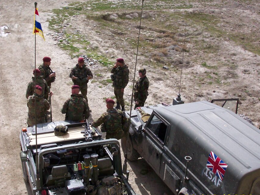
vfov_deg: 30.9
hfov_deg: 40.3
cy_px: 99
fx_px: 353
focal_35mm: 47
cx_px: 110
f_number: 9.5
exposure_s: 1/250
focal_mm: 7.5
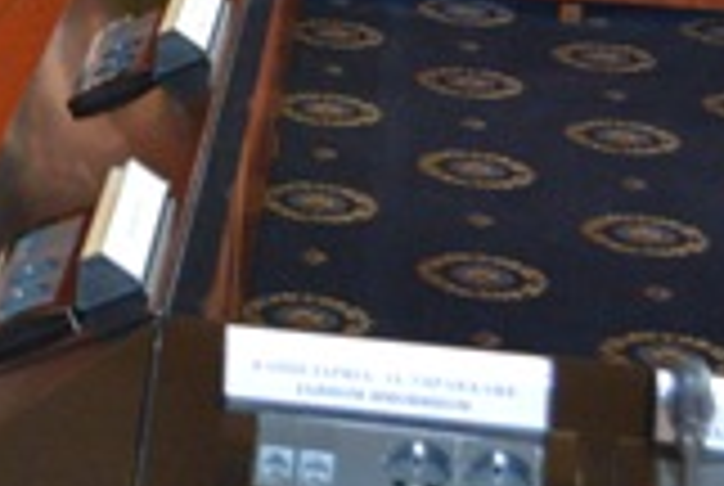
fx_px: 2639
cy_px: -353
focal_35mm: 131
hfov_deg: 14.9
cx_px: -234
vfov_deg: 10.0
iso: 2200
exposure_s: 1/60
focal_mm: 22
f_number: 4
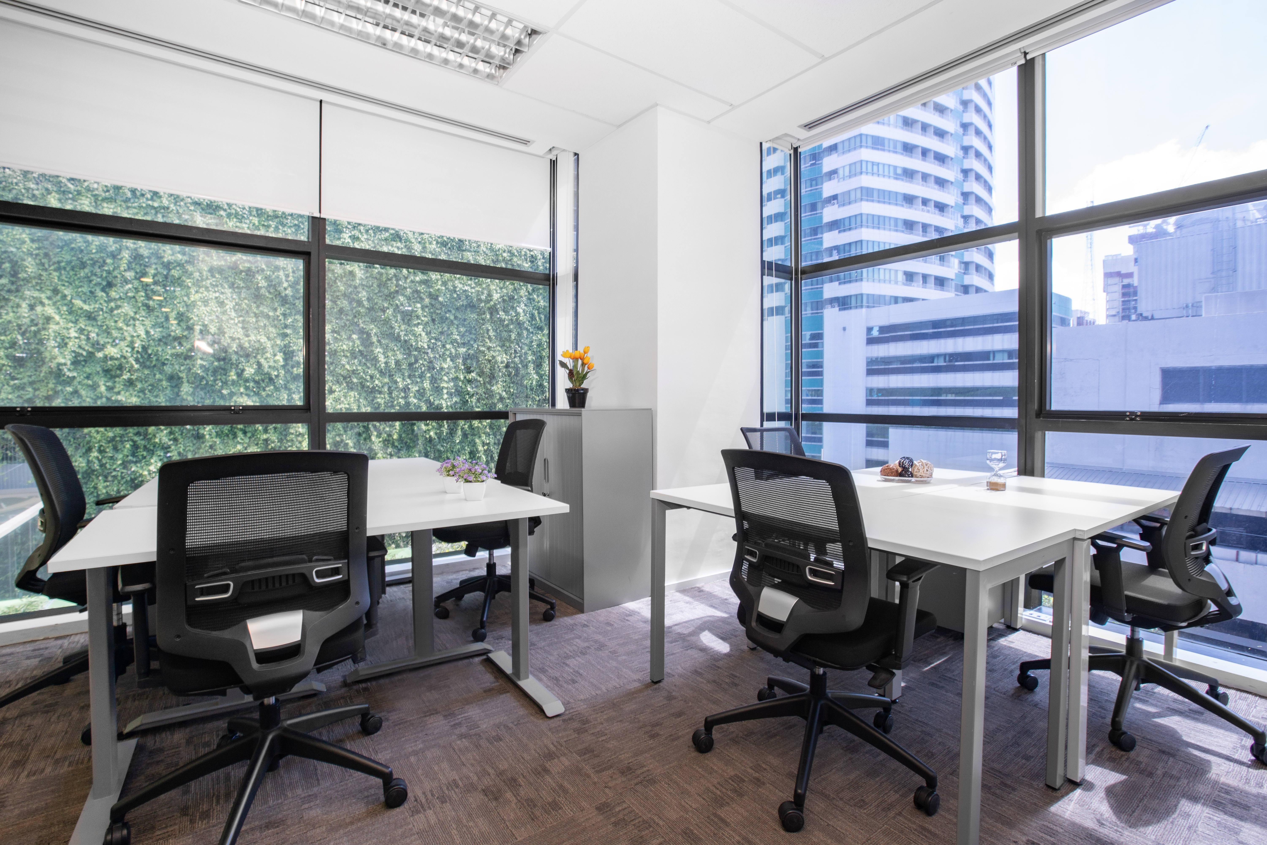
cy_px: 422
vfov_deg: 73.7
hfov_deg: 96.7
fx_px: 563
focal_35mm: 16
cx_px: 634
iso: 250
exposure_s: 1/8
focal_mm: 16
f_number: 11
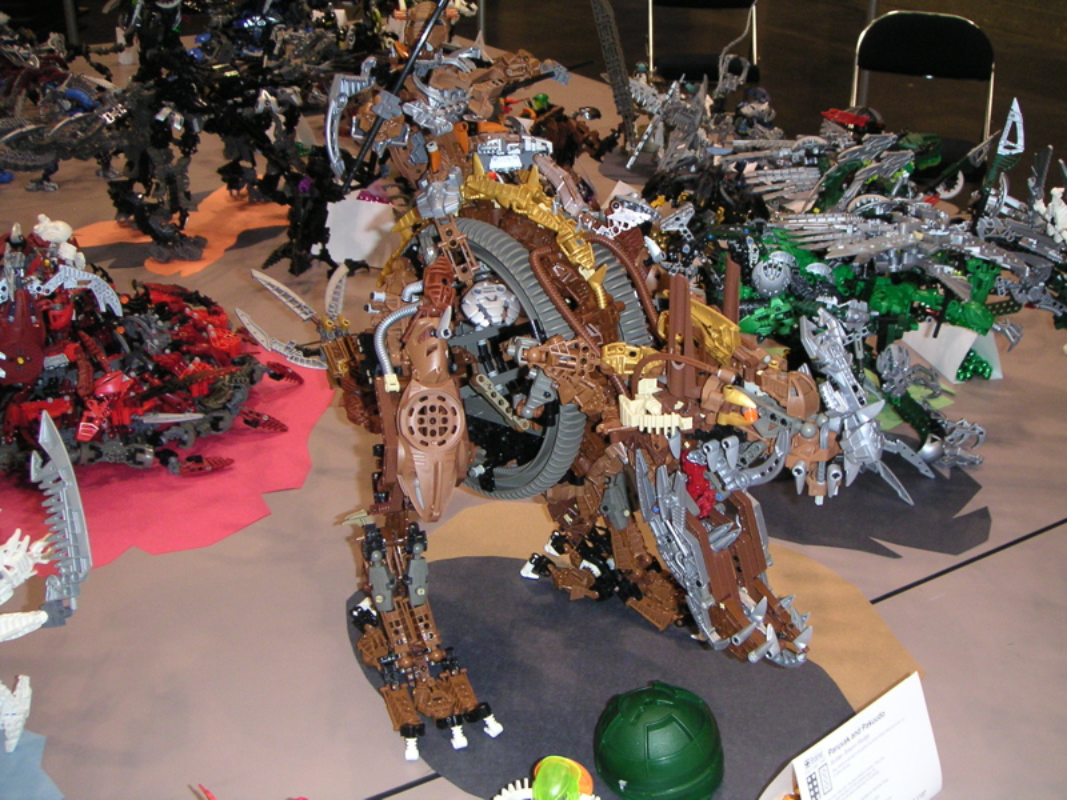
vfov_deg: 37.7
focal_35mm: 38
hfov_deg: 49.0
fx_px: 1171
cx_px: 534
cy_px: 400
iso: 160
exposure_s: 1/45
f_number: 2.8
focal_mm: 6
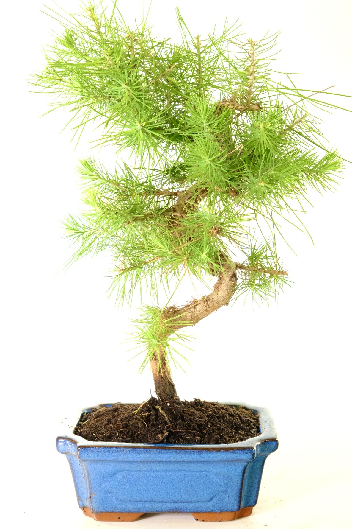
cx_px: 176
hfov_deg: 15.0
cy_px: 264
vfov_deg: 22.4
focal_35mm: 91
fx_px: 1335
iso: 3200
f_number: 9
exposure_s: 1/30
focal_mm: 60.8
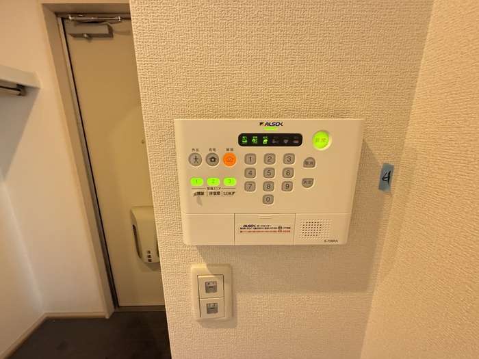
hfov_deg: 102.1
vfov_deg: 85.7
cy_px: 180
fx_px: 194
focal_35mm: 14
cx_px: 240
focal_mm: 2.22
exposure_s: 1/60
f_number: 2.2
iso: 500
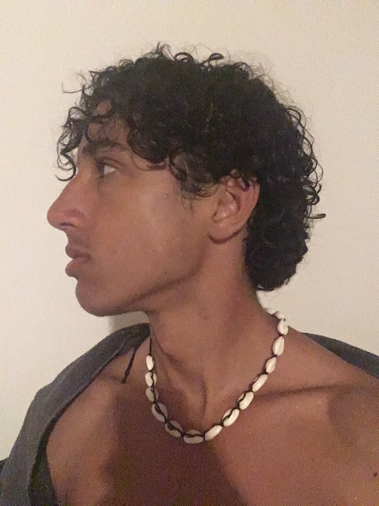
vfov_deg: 58.4
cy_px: 253
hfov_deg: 45.4
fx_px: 453
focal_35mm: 31
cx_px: 190
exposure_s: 1/17
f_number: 2.4
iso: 1600
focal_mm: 2.15
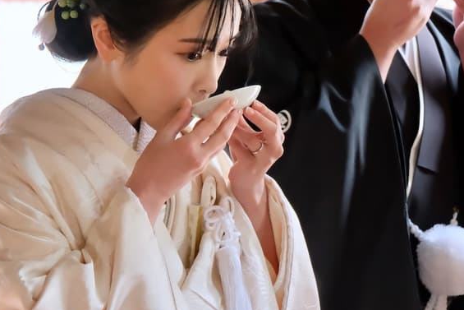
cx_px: 282
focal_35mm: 135
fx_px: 1740
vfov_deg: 10.2
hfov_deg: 15.2
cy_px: 123
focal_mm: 35.5
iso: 3200
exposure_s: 1/40
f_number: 2.8
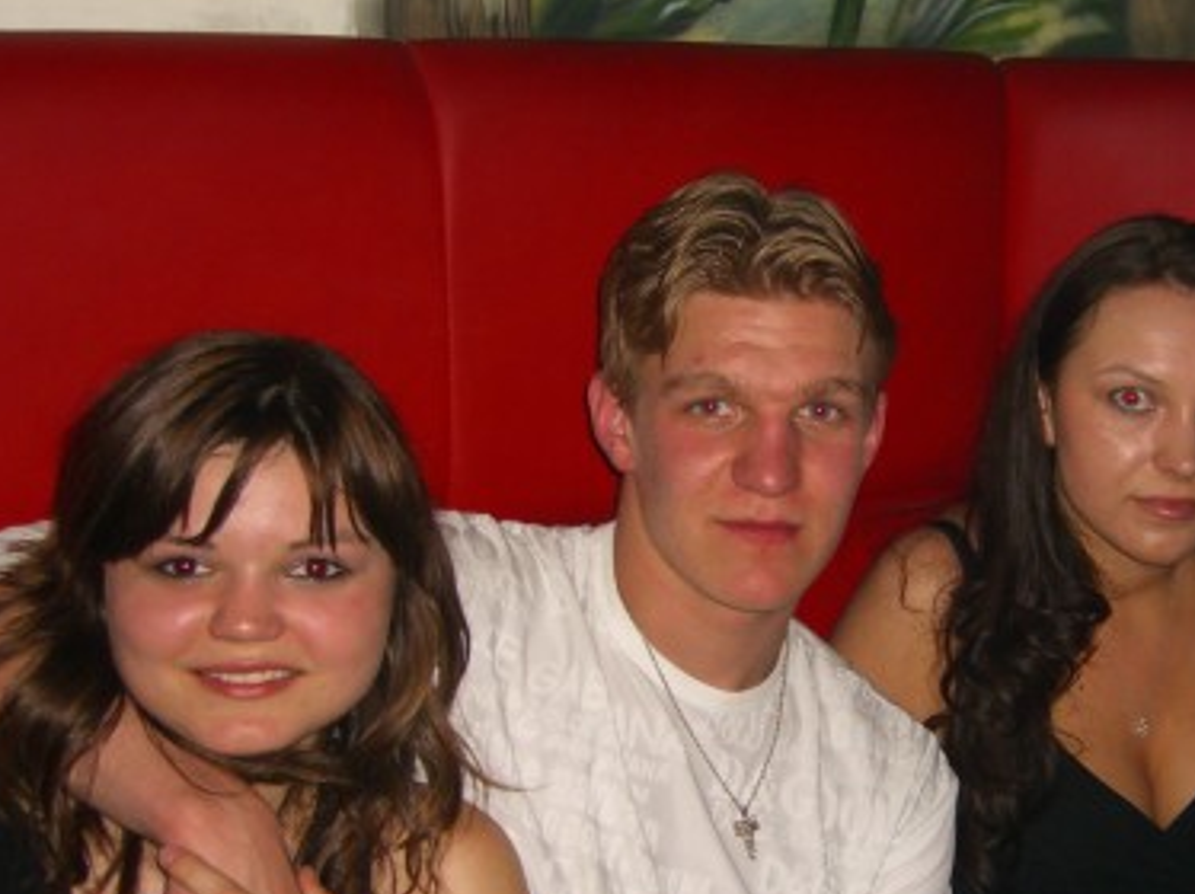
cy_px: 639
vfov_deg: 23.8
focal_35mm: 61
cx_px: 875
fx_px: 2104
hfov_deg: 31.2
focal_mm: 7.9
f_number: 2.8
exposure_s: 1/60
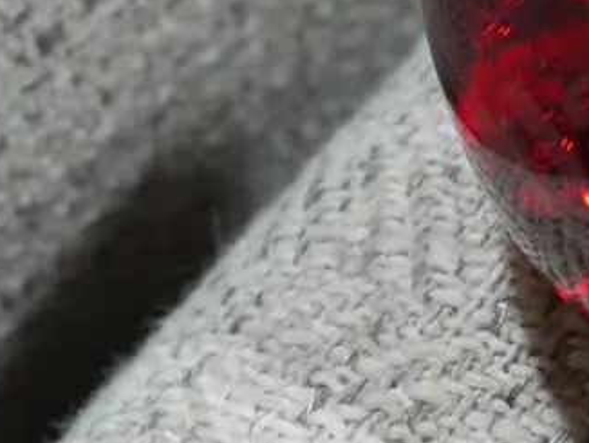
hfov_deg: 10.6
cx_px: 755
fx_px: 3099
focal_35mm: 182
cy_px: -5
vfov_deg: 8.1
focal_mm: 29
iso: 500
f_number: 6.3
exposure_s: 1/60
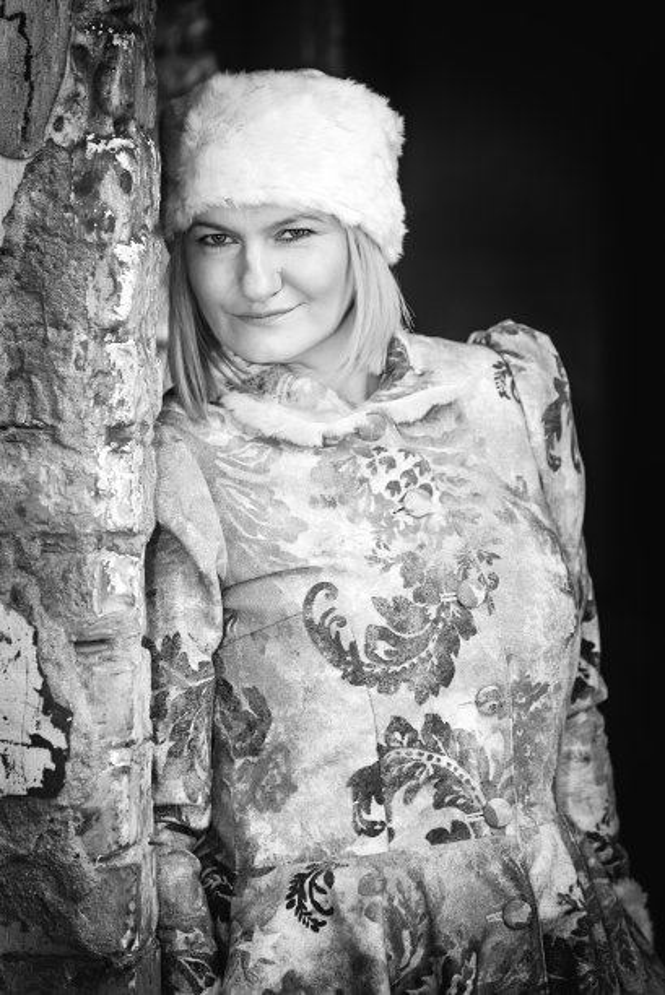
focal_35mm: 120
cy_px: 498
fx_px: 3319
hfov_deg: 11.4
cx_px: 332
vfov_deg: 17.1
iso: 100
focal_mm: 120
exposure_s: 1/60
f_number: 4
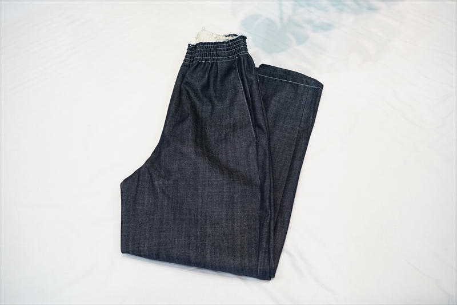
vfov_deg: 24.6
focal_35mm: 55
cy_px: 152
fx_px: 698
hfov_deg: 36.3
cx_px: 228
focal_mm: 55
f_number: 4
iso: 800
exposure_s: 1/60
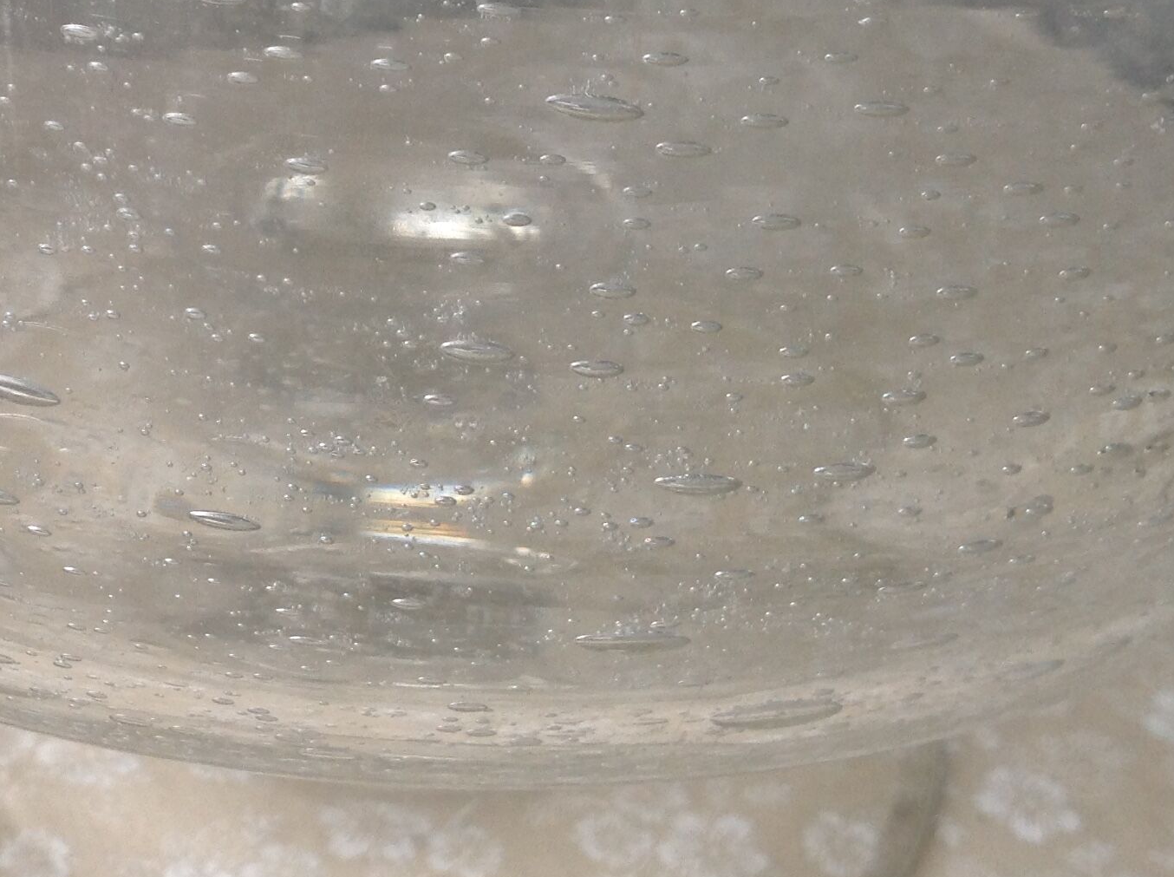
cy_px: 279
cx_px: 277
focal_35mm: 67
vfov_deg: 21.8
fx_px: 2269
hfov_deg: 28.5
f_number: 2.4
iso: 80
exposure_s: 1/15
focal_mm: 4.28
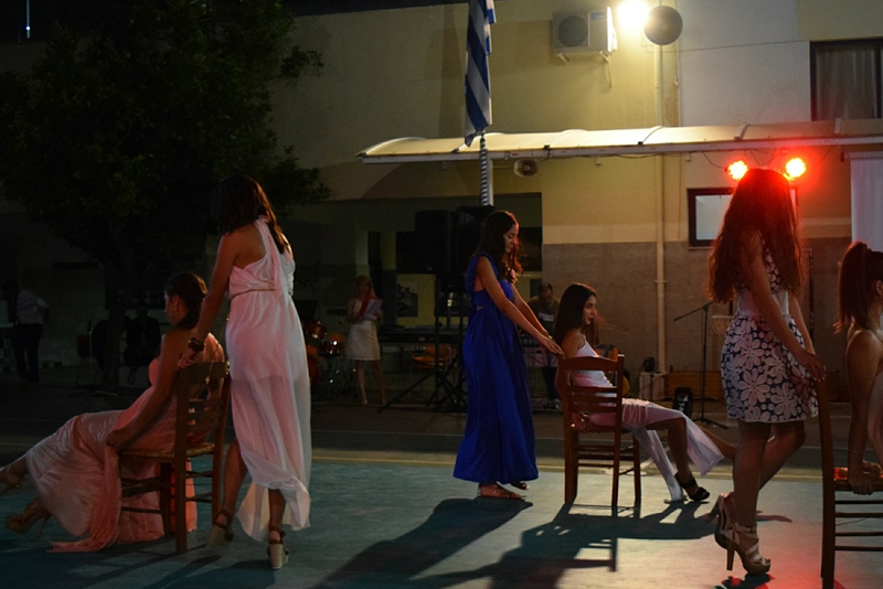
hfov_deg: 39.0
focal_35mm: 51
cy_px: 326
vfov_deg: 26.7
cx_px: 521
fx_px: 1242
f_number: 4
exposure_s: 1/160
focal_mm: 27
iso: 3200
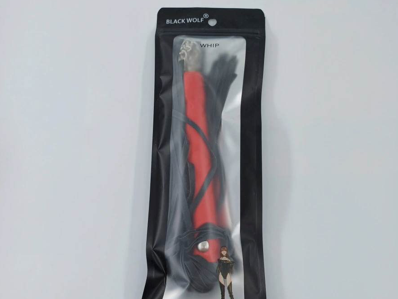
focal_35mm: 34
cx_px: 202
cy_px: 185
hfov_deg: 53.9
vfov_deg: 41.5
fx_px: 391
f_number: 1.8
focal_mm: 4.65
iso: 50
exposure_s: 1/427
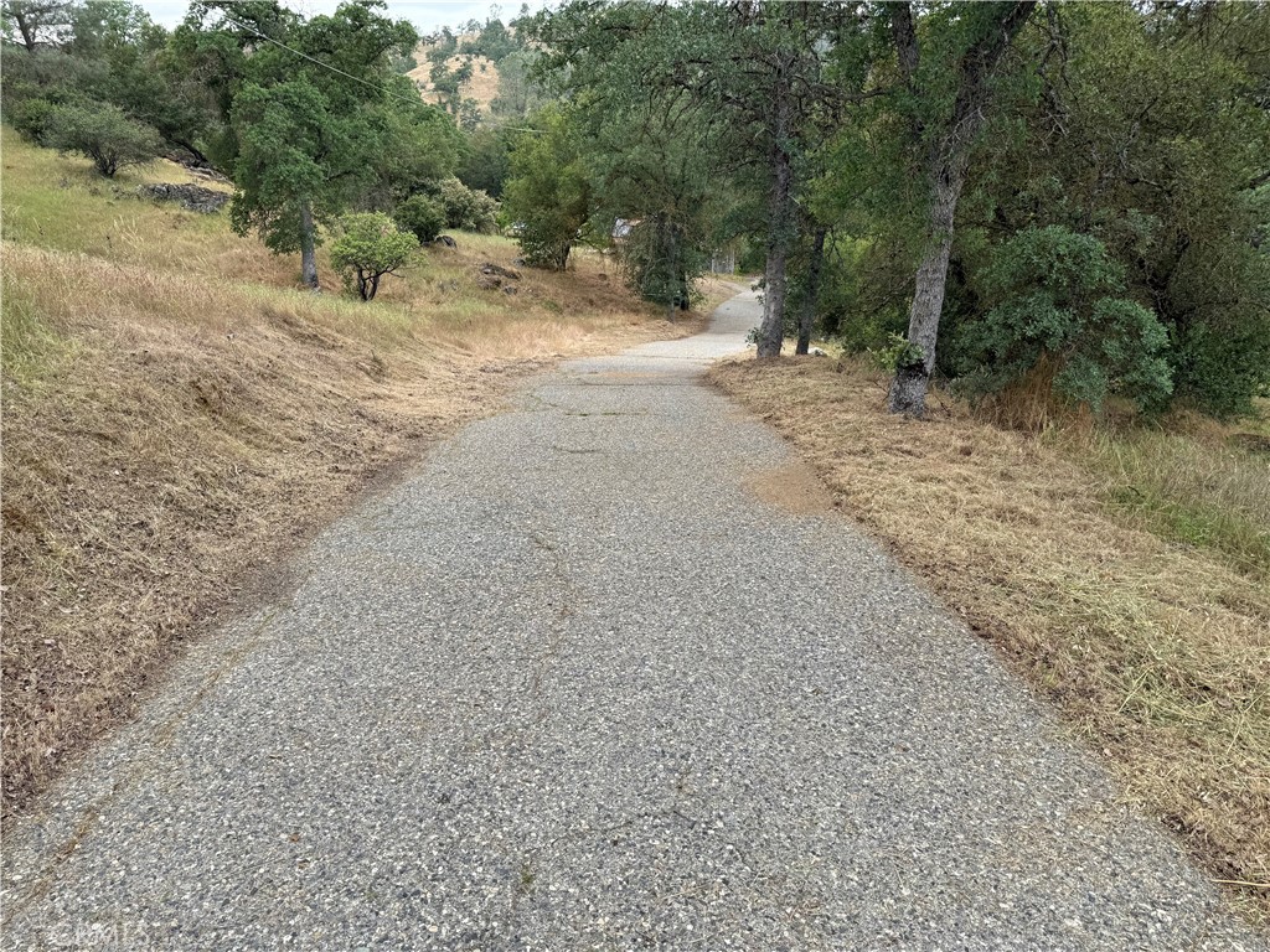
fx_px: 881
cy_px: 476
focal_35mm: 24
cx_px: 635
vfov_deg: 56.8
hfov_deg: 71.6
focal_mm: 6.76
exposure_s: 1/1156
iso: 80
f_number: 1.78
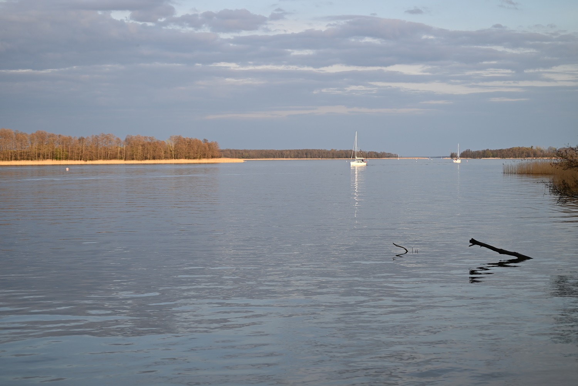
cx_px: 289
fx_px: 1124
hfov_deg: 28.8
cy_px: 193
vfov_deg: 19.5
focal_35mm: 70
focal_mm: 70
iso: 200
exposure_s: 1/500
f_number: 5
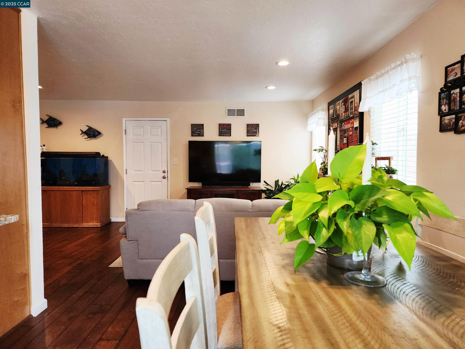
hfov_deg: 73.9
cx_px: 232
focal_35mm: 23
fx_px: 309
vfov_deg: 58.9
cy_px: 174
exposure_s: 1/120
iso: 250
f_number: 1.8
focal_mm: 6.4
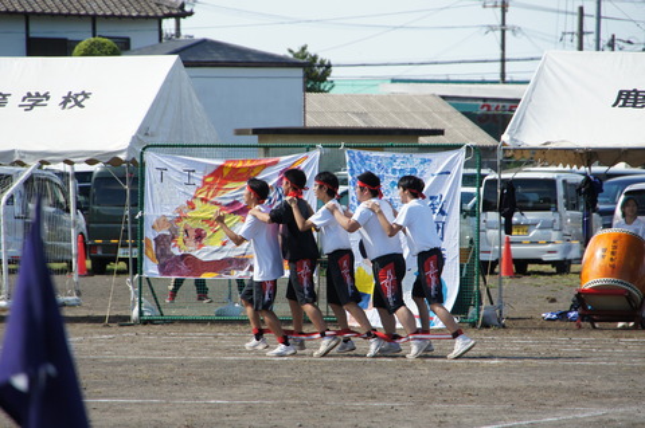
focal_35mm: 300
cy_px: 214
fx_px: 5369
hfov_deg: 6.9
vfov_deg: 4.6
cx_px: 322
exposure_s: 1/400
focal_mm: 200
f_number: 7.1
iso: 200
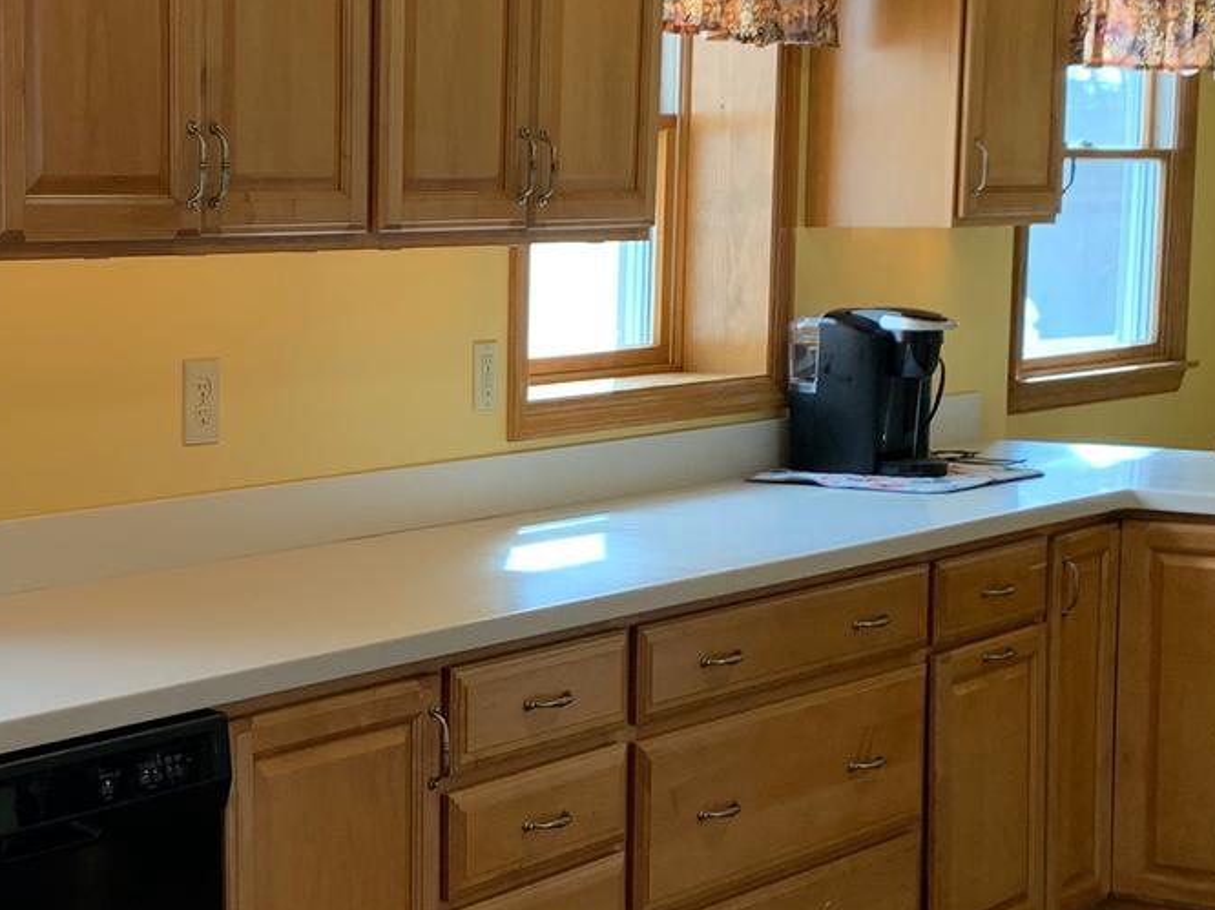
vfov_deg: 18.3
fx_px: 2807
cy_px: 636
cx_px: 244
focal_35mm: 80
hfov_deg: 24.1
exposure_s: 1/60
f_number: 1.8
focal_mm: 4.25
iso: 50
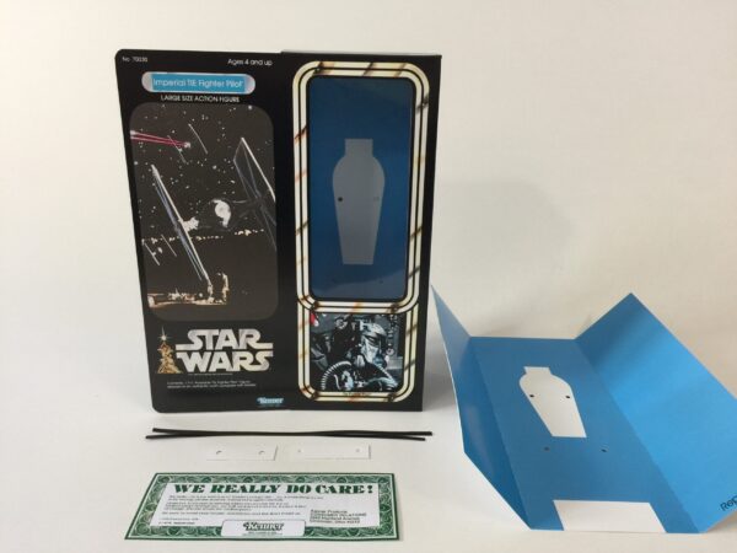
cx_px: 368
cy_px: 276
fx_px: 617
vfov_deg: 48.2
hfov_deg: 61.7
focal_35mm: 29
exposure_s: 1/33
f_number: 2.2
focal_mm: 4.15
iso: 50
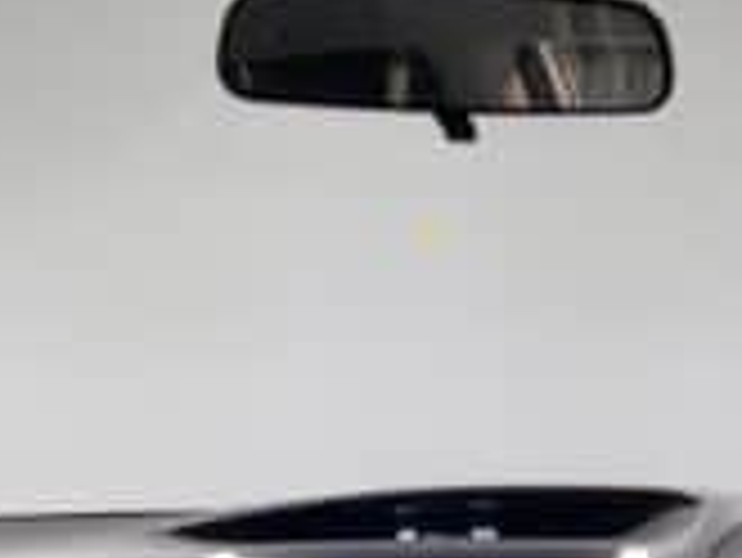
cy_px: 468
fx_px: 1351
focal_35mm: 63
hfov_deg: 30.6
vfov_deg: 22.9
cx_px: 432
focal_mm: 1.8
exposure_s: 1/33
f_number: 2.2
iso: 500
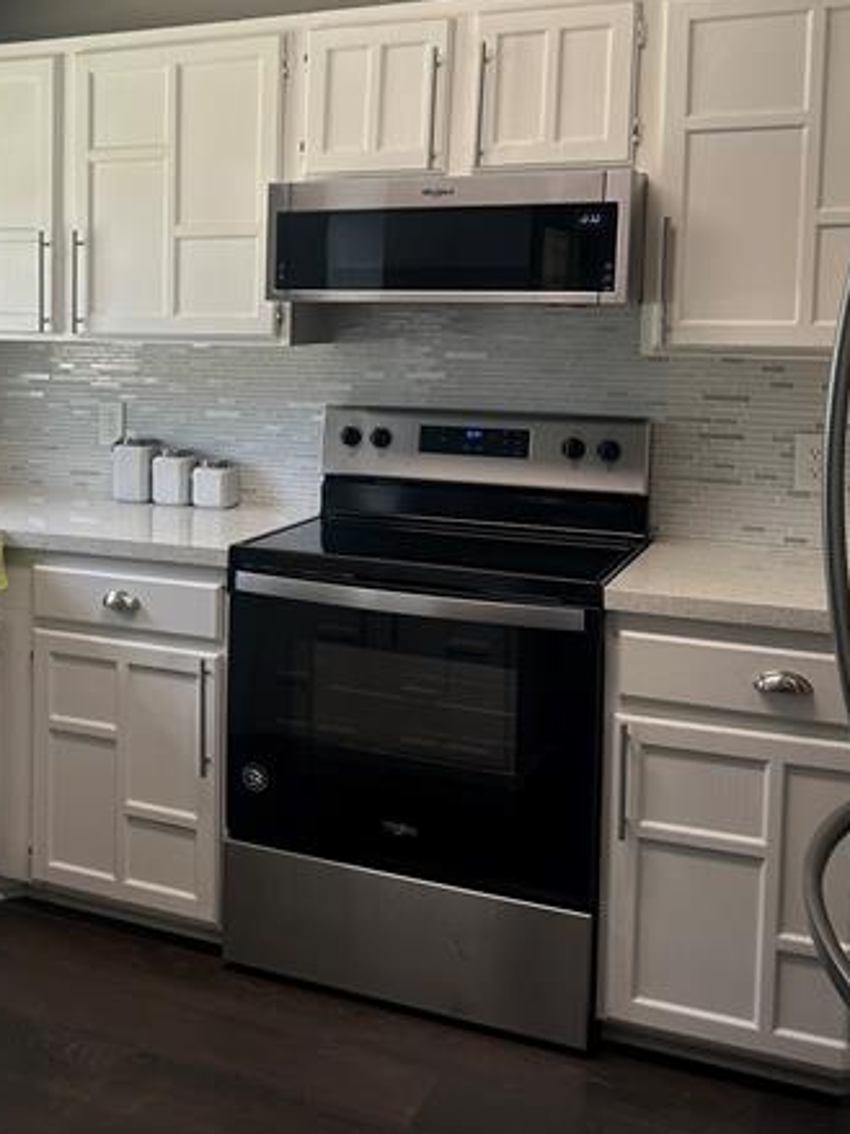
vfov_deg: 44.3
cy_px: 403
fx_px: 1376
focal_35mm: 42
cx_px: 132
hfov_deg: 33.0
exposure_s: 1/171
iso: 64
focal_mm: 6.86
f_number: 1.78
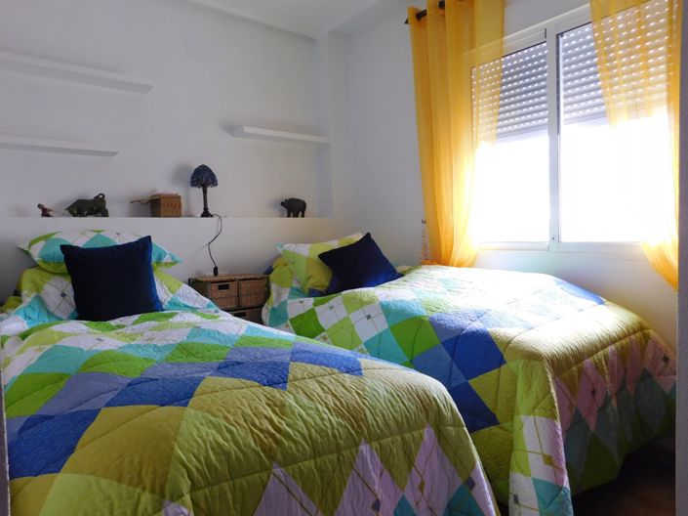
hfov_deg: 74.0
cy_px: 258
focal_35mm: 23
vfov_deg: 58.8
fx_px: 457
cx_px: 344
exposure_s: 1/40
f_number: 3
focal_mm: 4
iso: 125
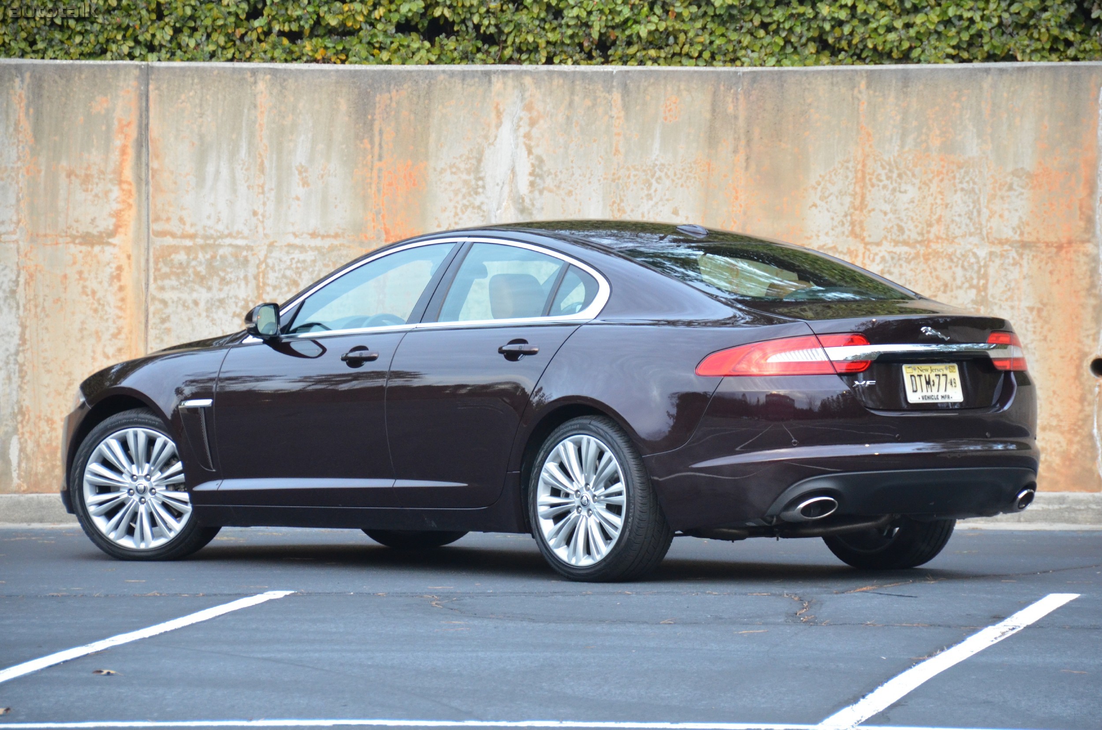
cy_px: 365
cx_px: 551
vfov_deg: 7.0
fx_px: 5957
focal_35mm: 195
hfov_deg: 10.6
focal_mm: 130
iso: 1600
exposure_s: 1/30
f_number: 5.6
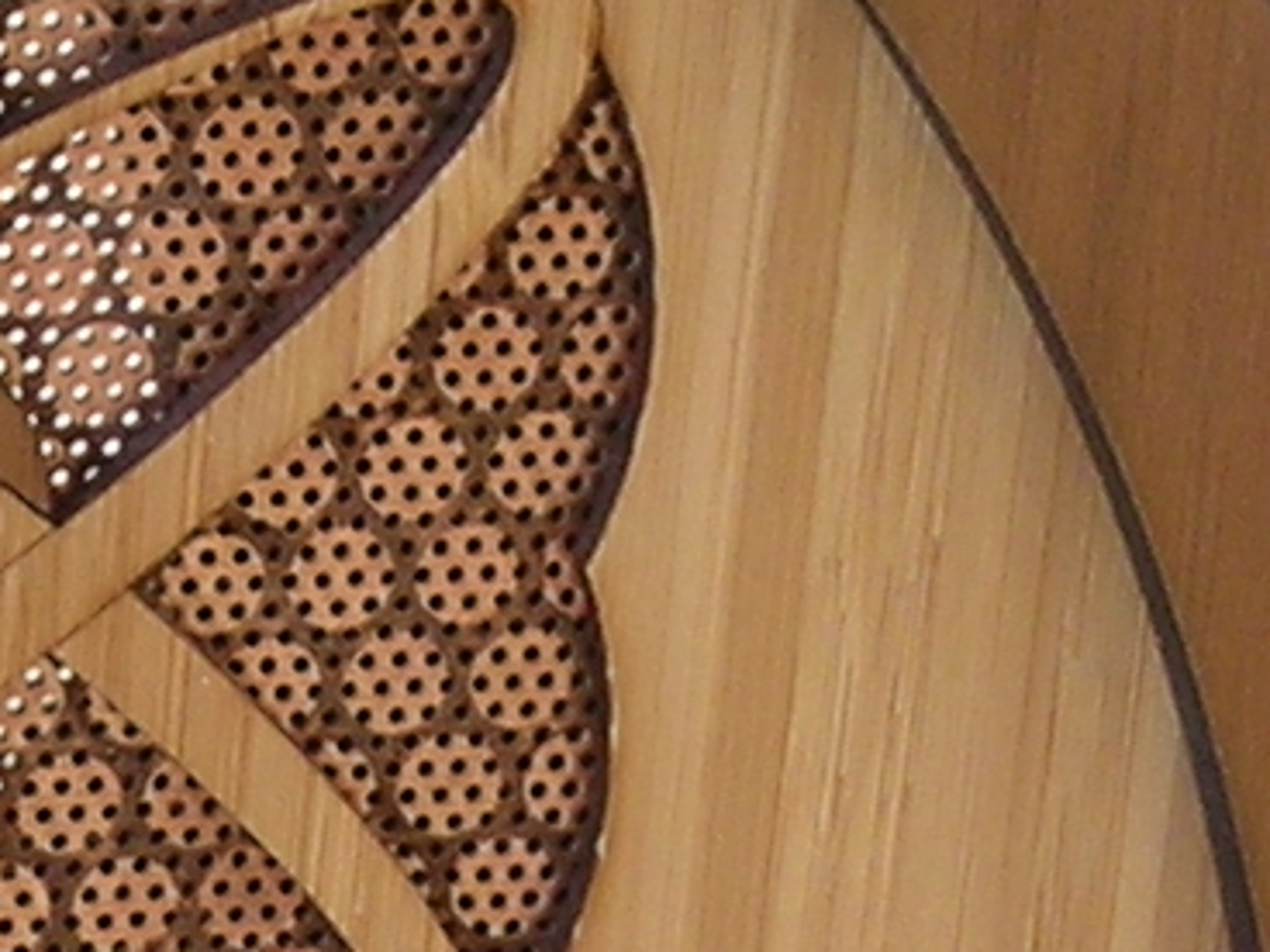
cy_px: 1325
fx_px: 12914
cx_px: -442
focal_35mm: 352
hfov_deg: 5.6
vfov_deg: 4.2
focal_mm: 10.3
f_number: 3.4
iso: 50
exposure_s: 1/4.8
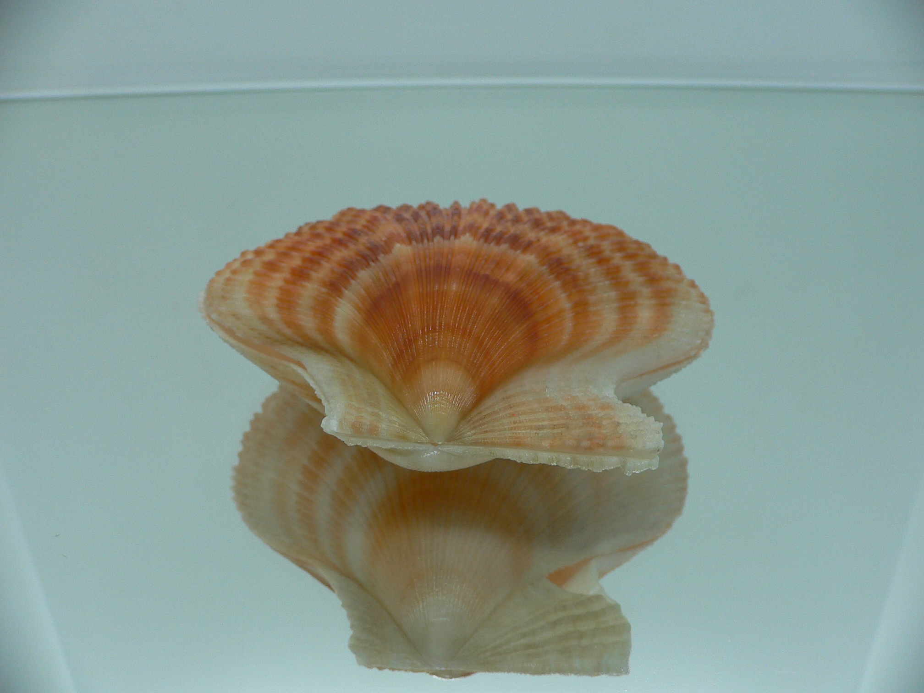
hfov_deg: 52.6
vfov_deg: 40.7
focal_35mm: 35
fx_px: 934
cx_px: 462
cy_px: 346
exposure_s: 1/60
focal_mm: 4.6
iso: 80
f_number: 2.8
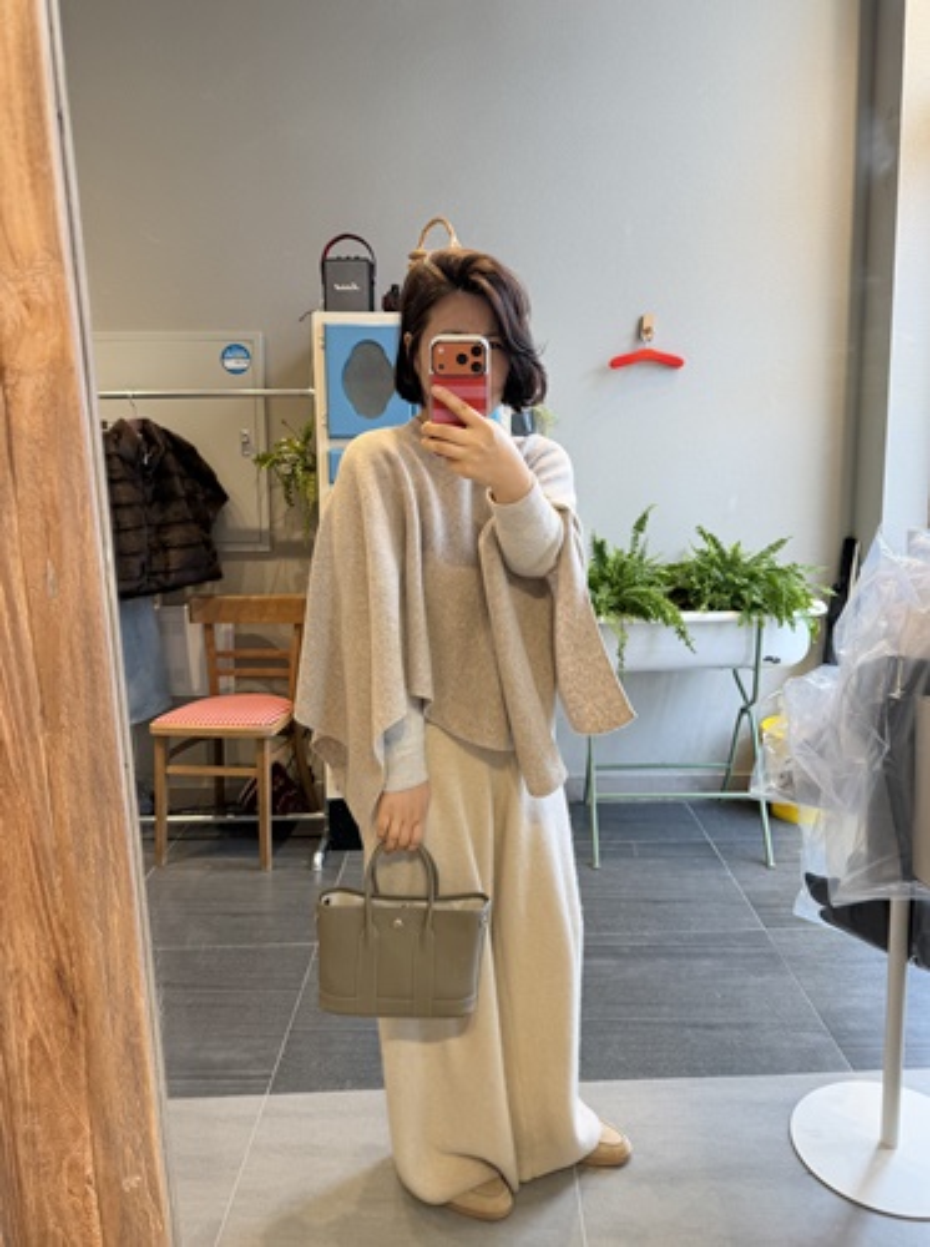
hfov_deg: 56.7
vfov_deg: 71.7
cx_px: 465
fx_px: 863
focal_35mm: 24
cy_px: 624
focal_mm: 6.76
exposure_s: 1/125
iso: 50
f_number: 1.78
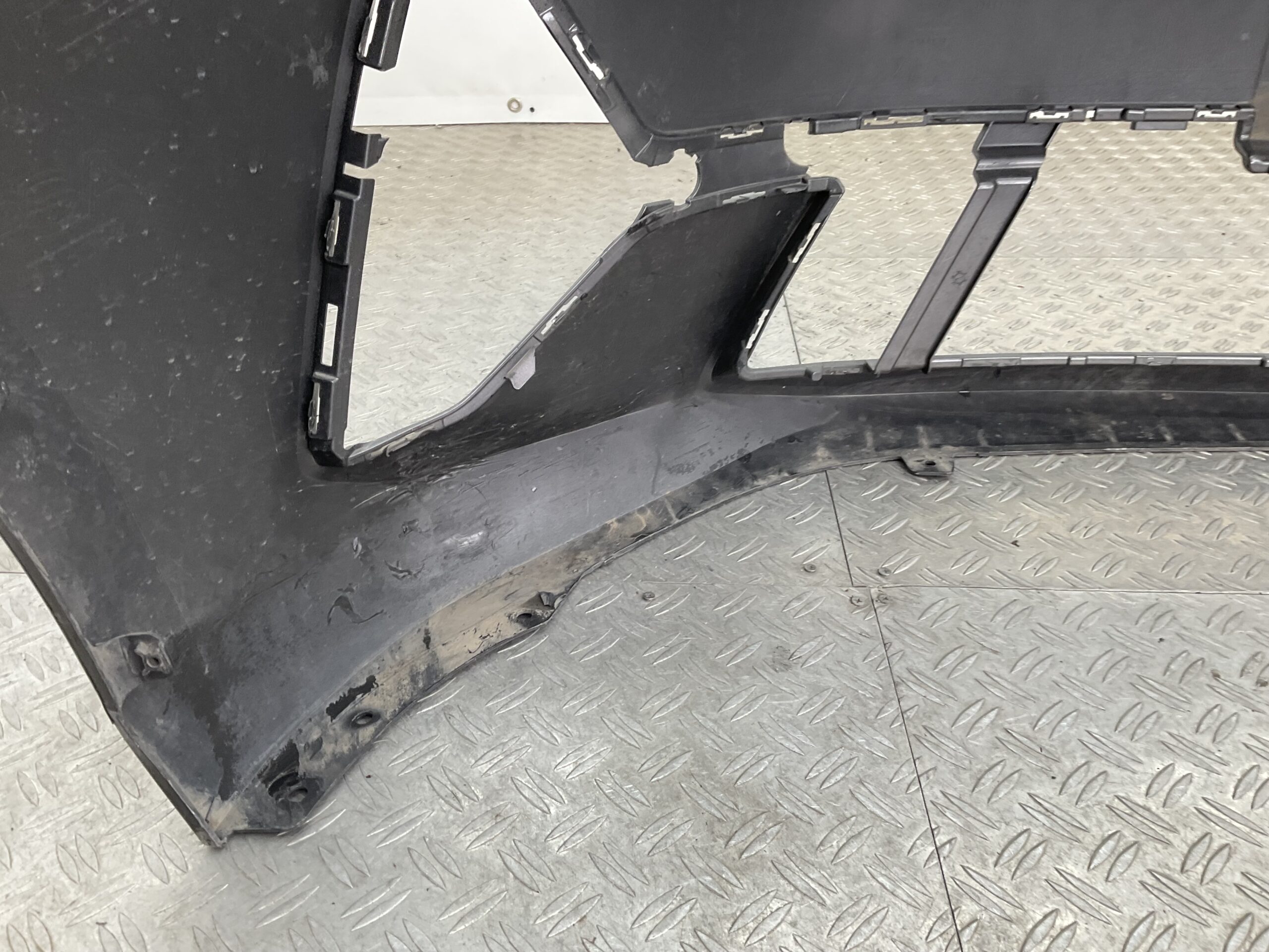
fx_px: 1063
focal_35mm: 29
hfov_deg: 61.7
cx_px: 634
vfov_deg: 48.2
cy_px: 476
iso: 32
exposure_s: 1/100
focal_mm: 3
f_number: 1.8
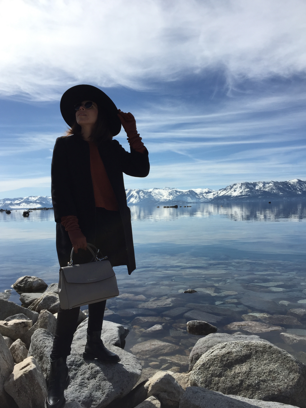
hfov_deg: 46.8
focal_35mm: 30
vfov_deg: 60.0
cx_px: 148
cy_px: 204
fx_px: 354
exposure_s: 1/3049
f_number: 2.2
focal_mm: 4.15
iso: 32
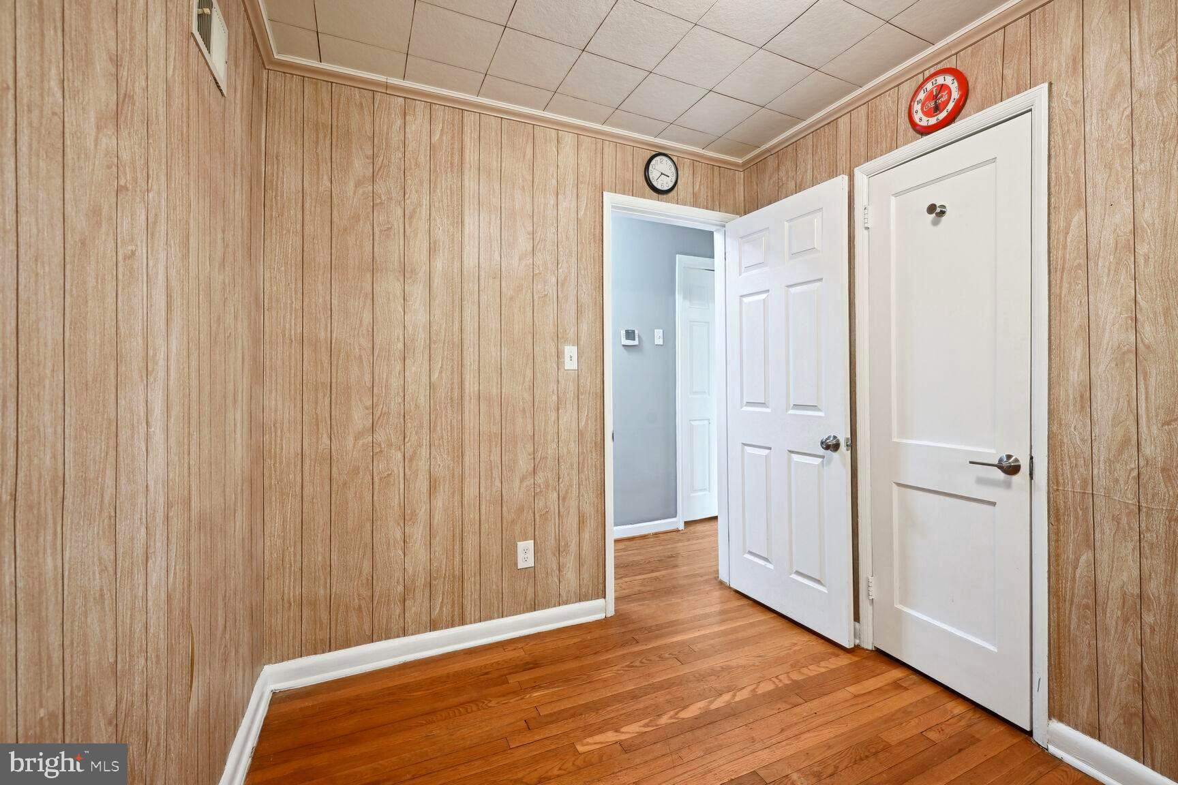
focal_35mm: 14
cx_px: 589
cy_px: 392
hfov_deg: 104.3
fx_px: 458
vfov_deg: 81.2
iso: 200
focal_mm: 14
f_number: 9
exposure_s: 1/2
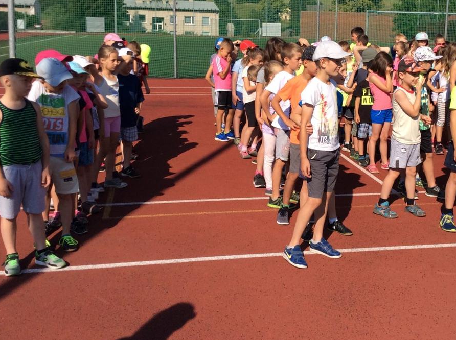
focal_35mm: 48
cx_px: 293
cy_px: 128
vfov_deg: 30.1
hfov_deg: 39.4
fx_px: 631
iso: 32
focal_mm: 3.3
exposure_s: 1/1908
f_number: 2.4
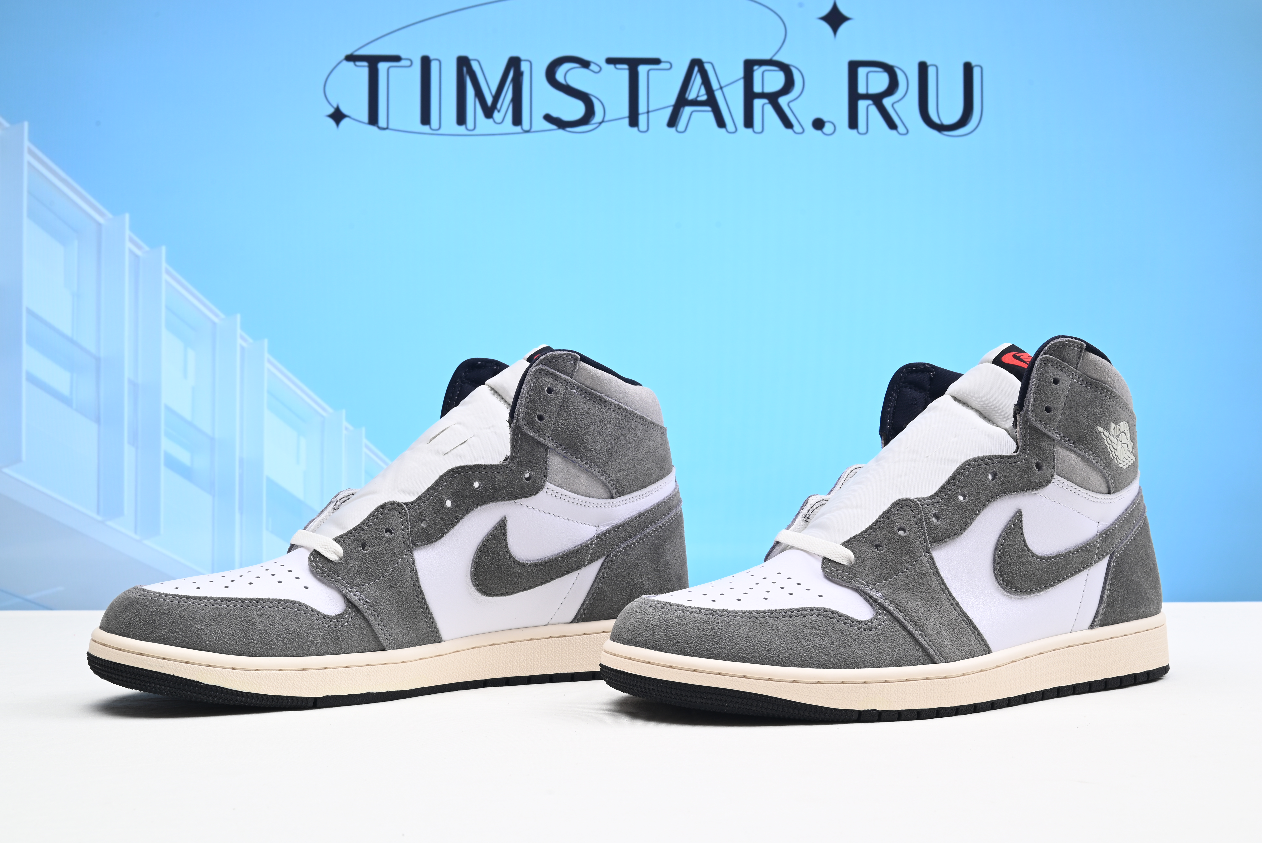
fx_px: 1403
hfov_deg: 48.4
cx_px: 631
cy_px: 422
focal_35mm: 40
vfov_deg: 33.4
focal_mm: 40
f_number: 16
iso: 100
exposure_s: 1/2
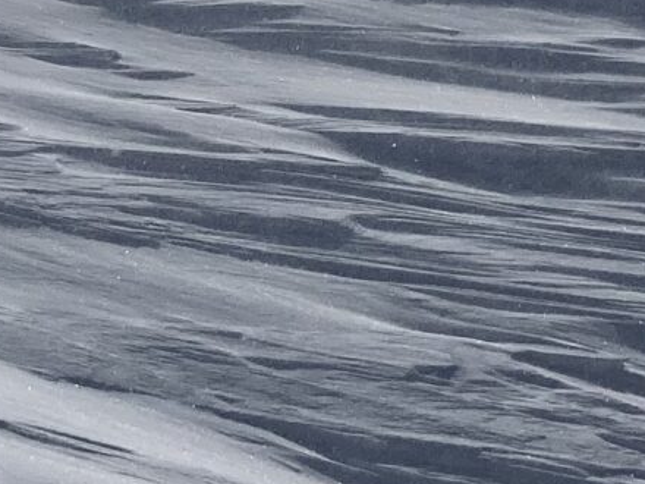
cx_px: 51
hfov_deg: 12.0
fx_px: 3037
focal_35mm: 163
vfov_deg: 9.0
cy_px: -21
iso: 32
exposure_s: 1/24390
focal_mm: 3.99
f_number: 1.8
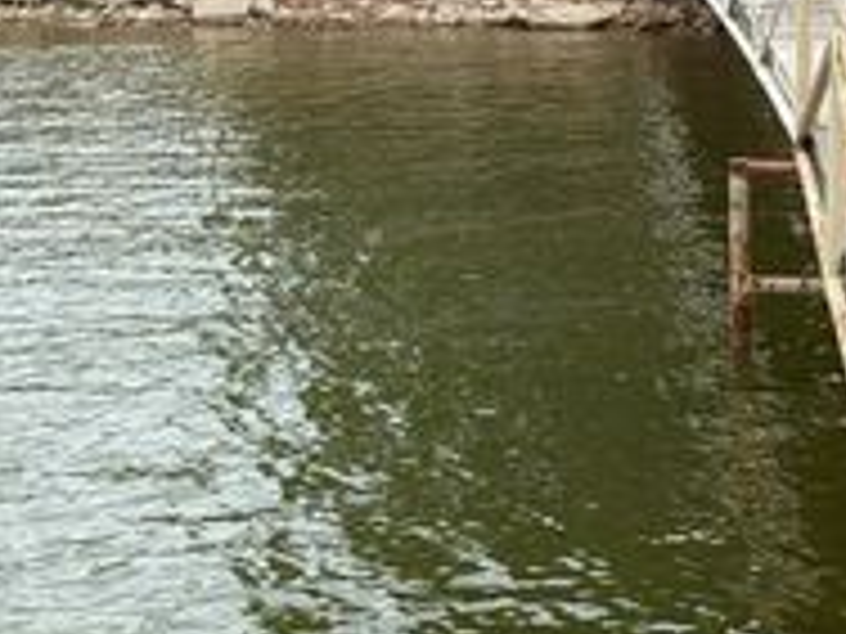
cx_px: 252
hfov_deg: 15.4
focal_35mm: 128
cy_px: -16
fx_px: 3128
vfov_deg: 11.5
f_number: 1.78
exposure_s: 1/1429
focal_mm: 6.76
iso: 64
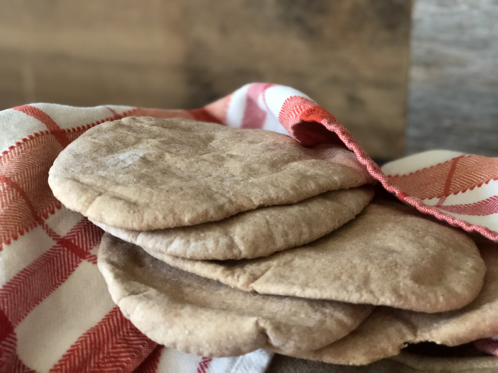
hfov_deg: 33.8
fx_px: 820
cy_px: 186
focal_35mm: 57
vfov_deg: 25.7
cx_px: 249
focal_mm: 6.6
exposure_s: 1/60
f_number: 2.8
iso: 1250
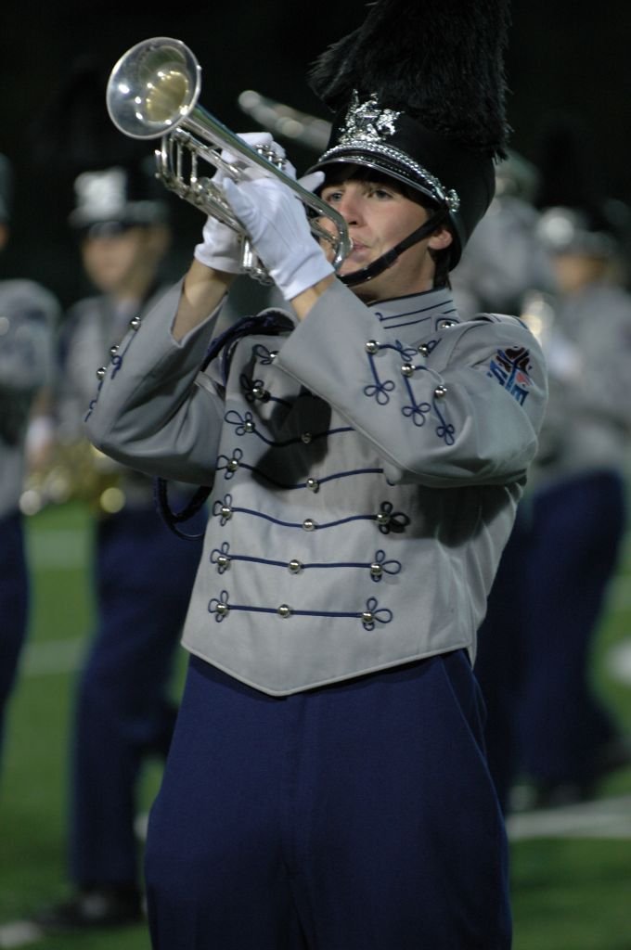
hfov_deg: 4.6
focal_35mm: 300
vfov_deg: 6.9
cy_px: 475
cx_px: 316
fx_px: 7908
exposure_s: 1/60
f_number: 2.8
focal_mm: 200
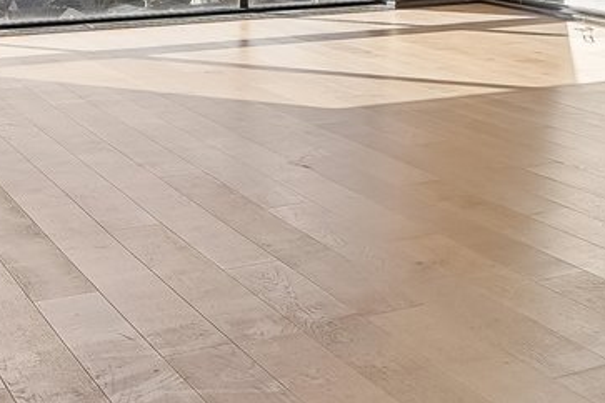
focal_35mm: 84
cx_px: 1042
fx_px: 1403
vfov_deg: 16.0
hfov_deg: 19.3
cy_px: -16
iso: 250
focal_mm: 14.8
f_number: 8
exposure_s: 1/100
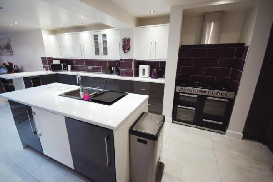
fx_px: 114
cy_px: 91
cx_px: 136
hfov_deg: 100.4
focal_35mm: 15
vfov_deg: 77.4
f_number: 4
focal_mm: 10
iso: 450
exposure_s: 1/60
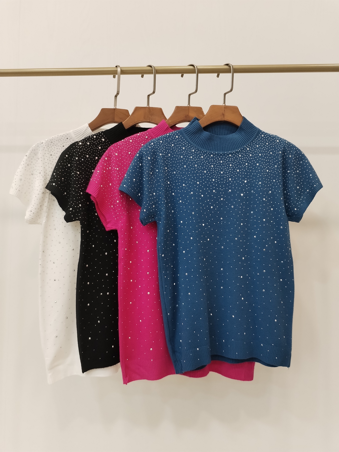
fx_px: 379
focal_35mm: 29
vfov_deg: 61.7
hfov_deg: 48.2
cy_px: 226
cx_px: 170
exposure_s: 1/60
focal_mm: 4.75
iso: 431
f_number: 1.8
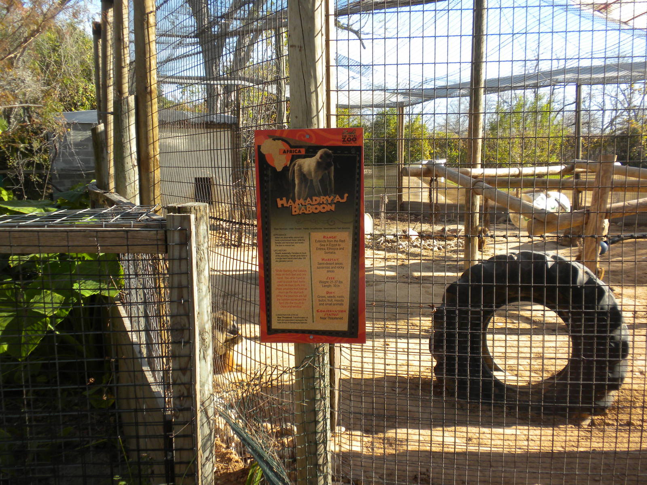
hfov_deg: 50.1
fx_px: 692
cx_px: 324
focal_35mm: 37
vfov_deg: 38.7
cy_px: 242
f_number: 3.5
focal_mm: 6.6
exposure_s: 1/252
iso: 64
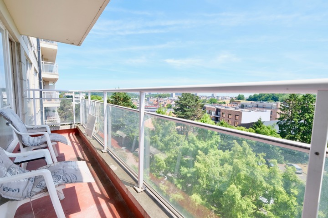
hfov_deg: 100.4
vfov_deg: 77.3
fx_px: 137
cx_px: 164
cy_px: 109
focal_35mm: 15
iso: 320
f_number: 7.1
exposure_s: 1/170
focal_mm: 10
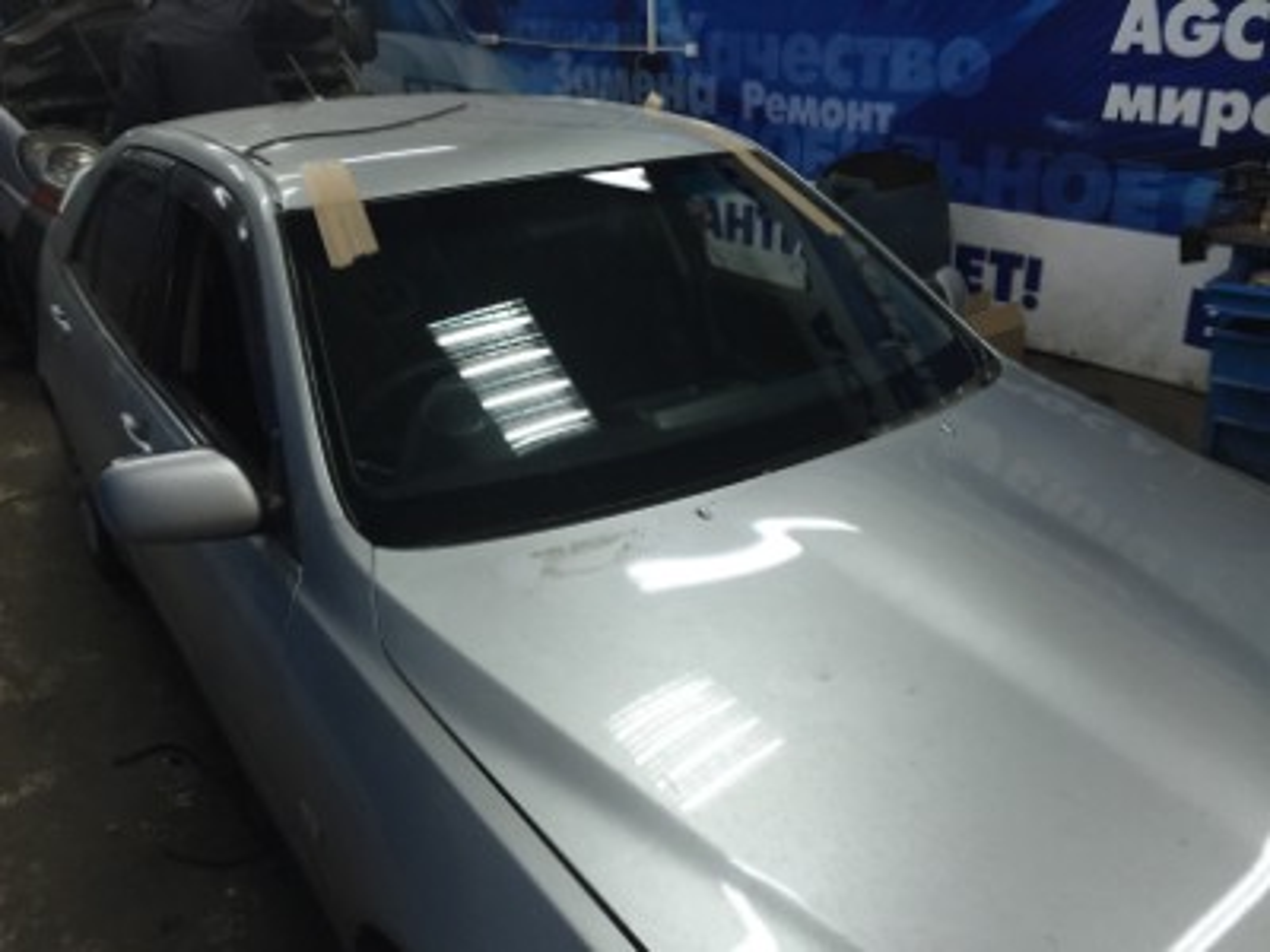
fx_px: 1064
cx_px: 635
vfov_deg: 48.2
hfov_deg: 61.7
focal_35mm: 29
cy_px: 476
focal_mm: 4.15
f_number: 2.2
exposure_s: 1/33
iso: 80
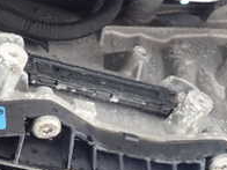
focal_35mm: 92
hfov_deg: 20.9
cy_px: 160
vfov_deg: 15.8
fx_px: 603
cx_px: 27
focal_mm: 5.4
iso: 200
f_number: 2.3
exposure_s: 1/40
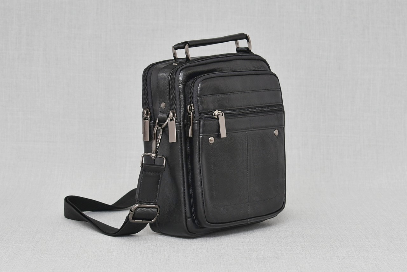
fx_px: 934
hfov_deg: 24.6
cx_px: 204
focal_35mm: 82
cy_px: 136
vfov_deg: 16.6
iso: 100
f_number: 5.6
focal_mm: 55
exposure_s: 1/60
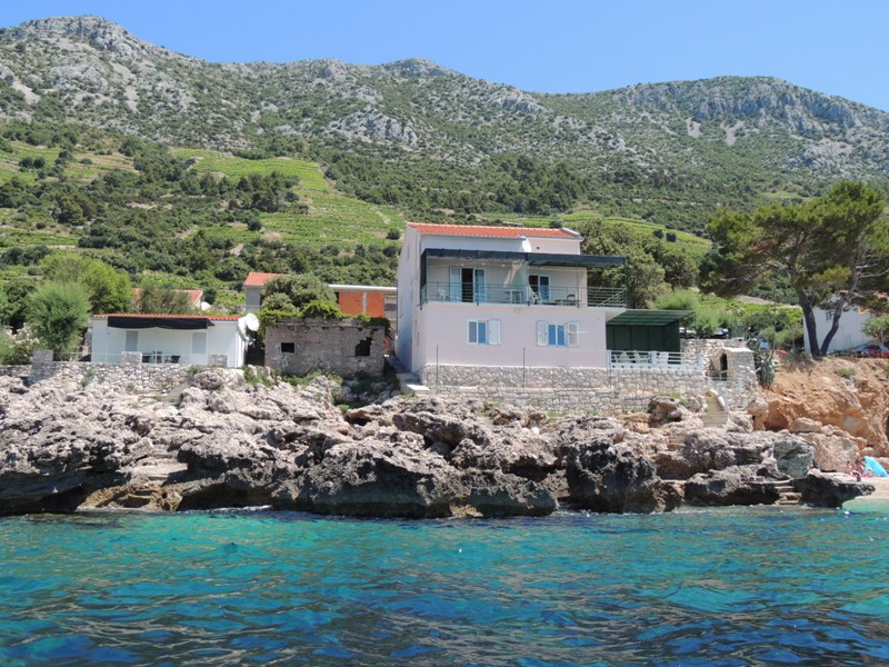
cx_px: 444
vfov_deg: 40.7
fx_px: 899
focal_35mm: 35
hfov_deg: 52.6
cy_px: 334
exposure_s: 1/640
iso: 100
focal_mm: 6.2
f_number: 3.3
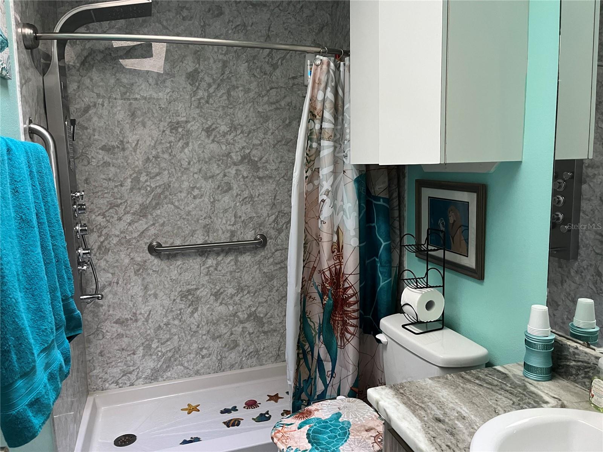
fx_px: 453
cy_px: 226
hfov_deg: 67.3
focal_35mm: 26
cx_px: 302
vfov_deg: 53.1
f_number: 1.6
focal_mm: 5.1
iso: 500
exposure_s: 1/40
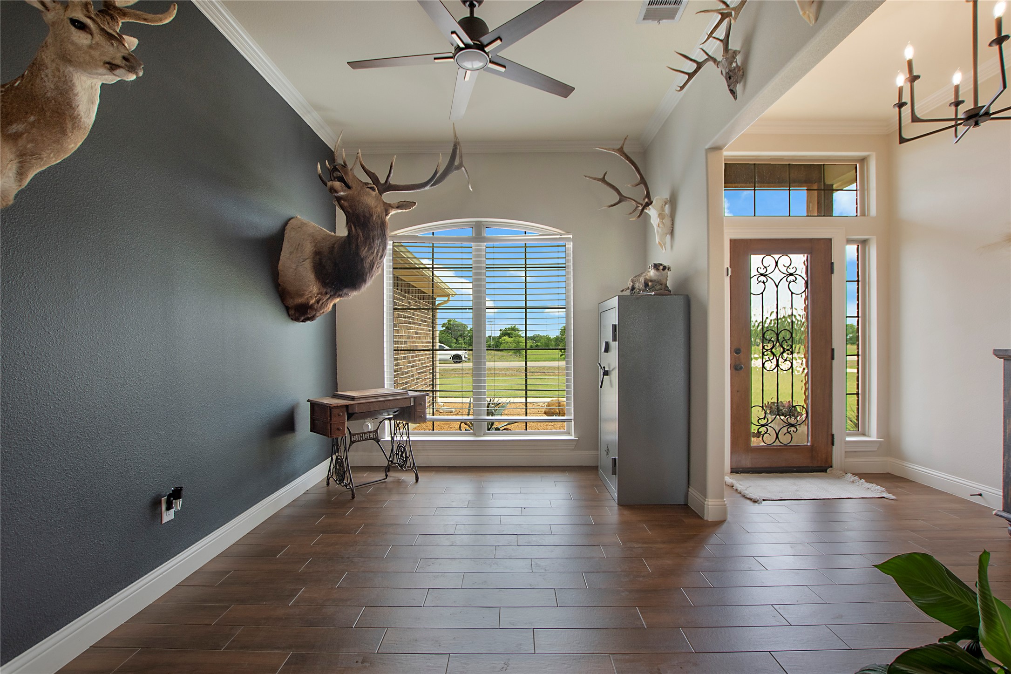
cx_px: 506
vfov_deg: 77.3
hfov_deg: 100.4
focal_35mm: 15
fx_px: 421
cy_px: 337
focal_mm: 10
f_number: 5.6
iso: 100
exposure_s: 1/160
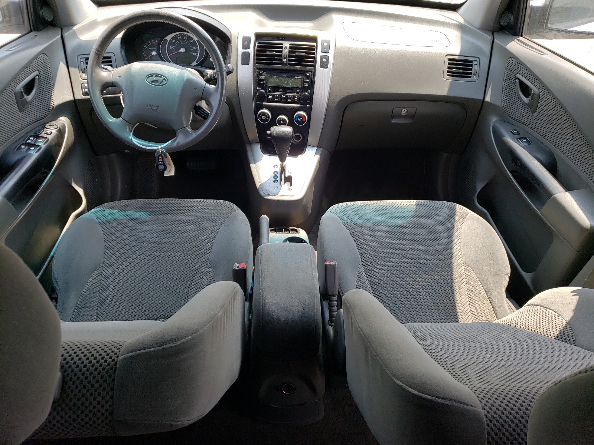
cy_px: 222
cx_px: 297
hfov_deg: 67.3
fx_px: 446
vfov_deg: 53.1
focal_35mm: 26
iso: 50
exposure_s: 1/476
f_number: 1.5
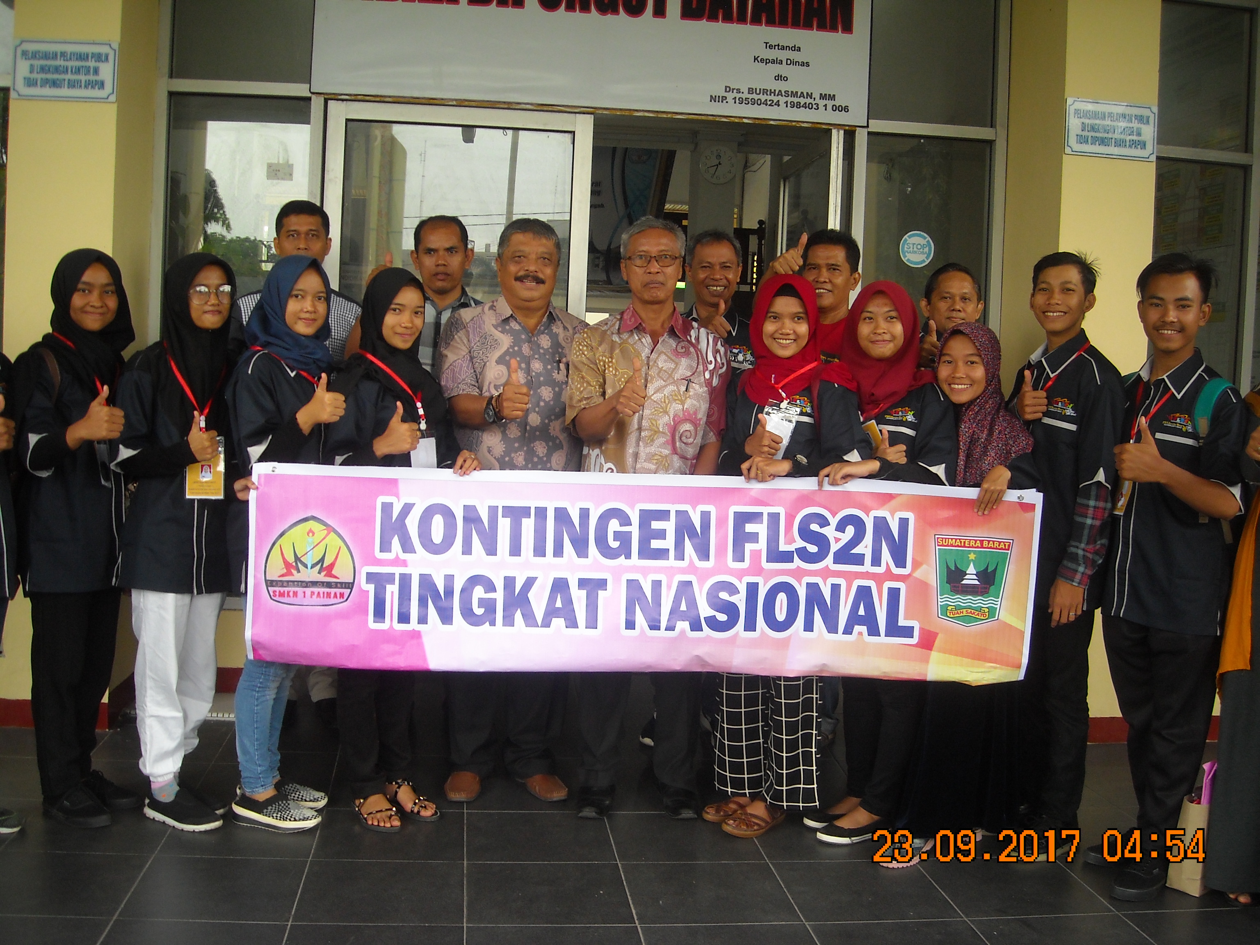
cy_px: 472
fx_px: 1274
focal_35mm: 35
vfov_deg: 40.7
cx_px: 630
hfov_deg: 52.6
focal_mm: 5.7
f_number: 2.8
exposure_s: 1/60
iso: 87
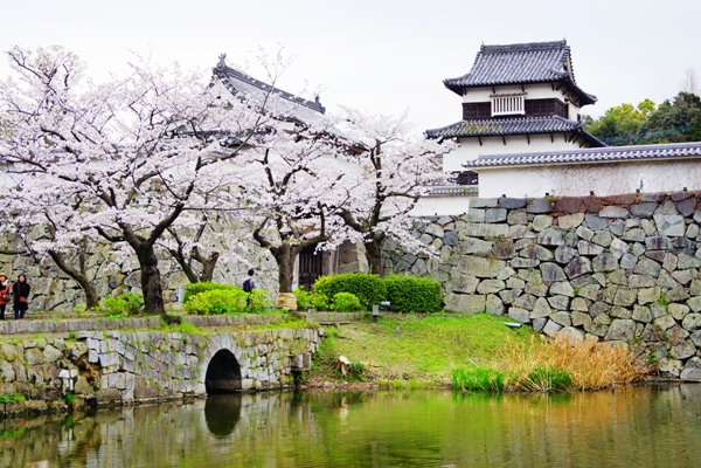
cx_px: 350
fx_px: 1314
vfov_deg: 20.2
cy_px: 234
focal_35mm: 68
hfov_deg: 29.9
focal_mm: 45
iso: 100
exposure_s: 1/320
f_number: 5.6
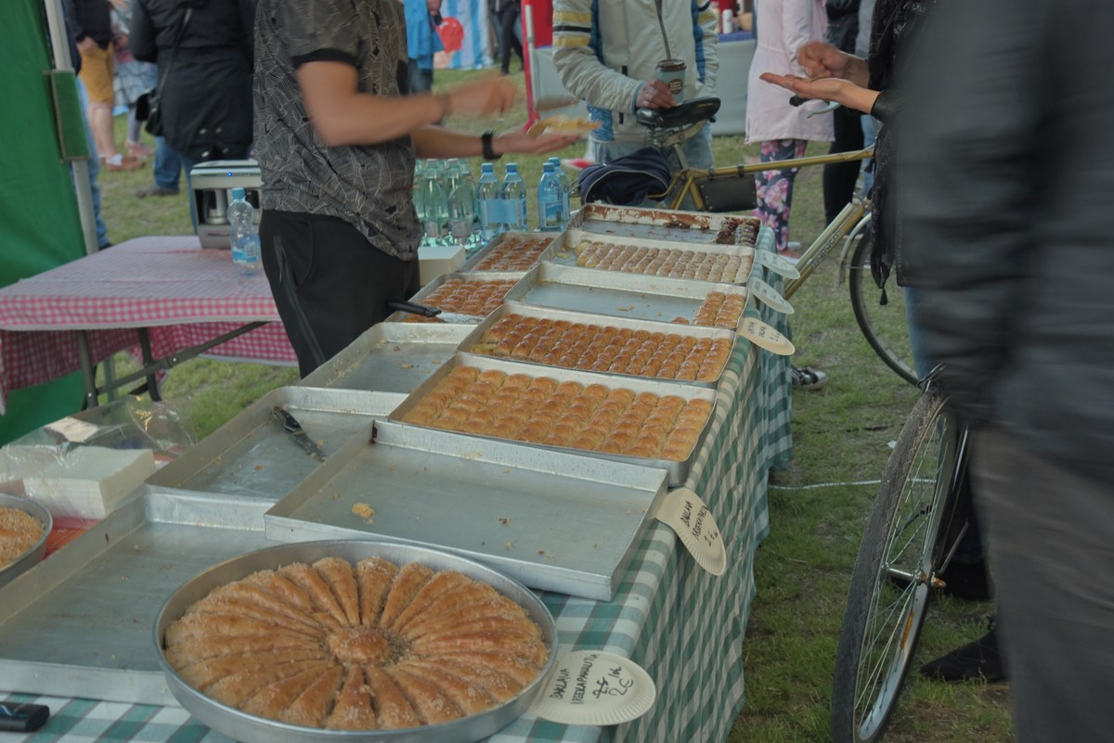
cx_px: 557
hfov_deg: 42.7
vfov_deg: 29.3
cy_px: 372
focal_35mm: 46
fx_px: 1424
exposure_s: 1/13
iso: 320
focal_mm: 46
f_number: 5.6
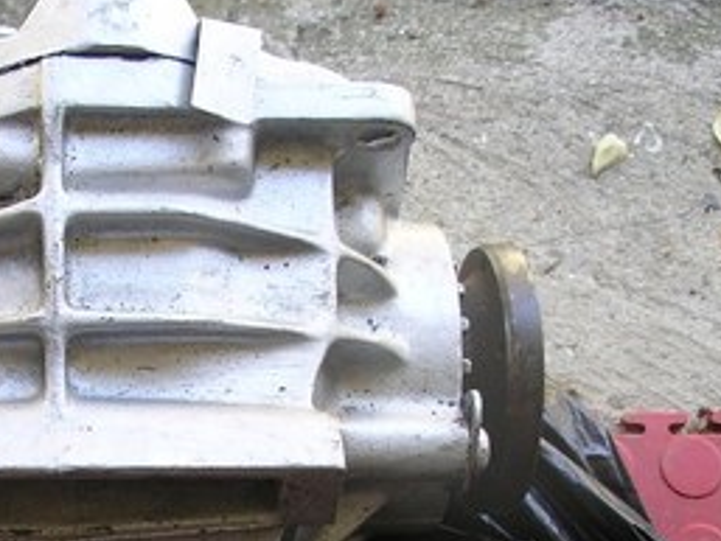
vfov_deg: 15.6
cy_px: 614
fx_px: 1917
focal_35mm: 92
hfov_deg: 21.1
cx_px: 151
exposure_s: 1/70
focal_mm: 7.8
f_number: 2.8
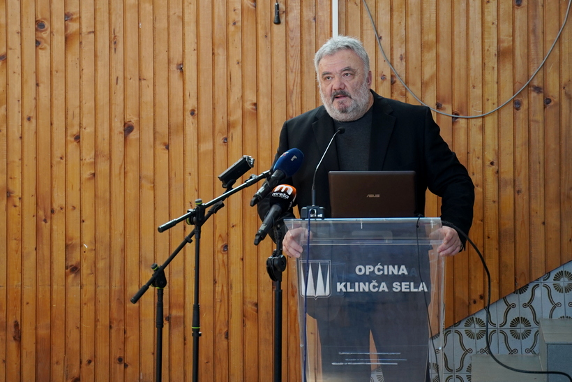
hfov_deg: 27.0
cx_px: 286
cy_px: 191
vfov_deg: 18.2
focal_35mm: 75
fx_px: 1192
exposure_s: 1/320
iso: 1000
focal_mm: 75
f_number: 2.8
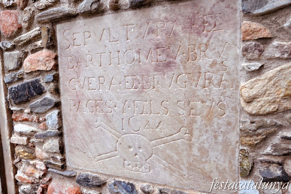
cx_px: 146
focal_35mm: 30
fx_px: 242
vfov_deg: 43.5
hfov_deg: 62.0
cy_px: 97
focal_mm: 20
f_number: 6.3
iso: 500
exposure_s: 1/160
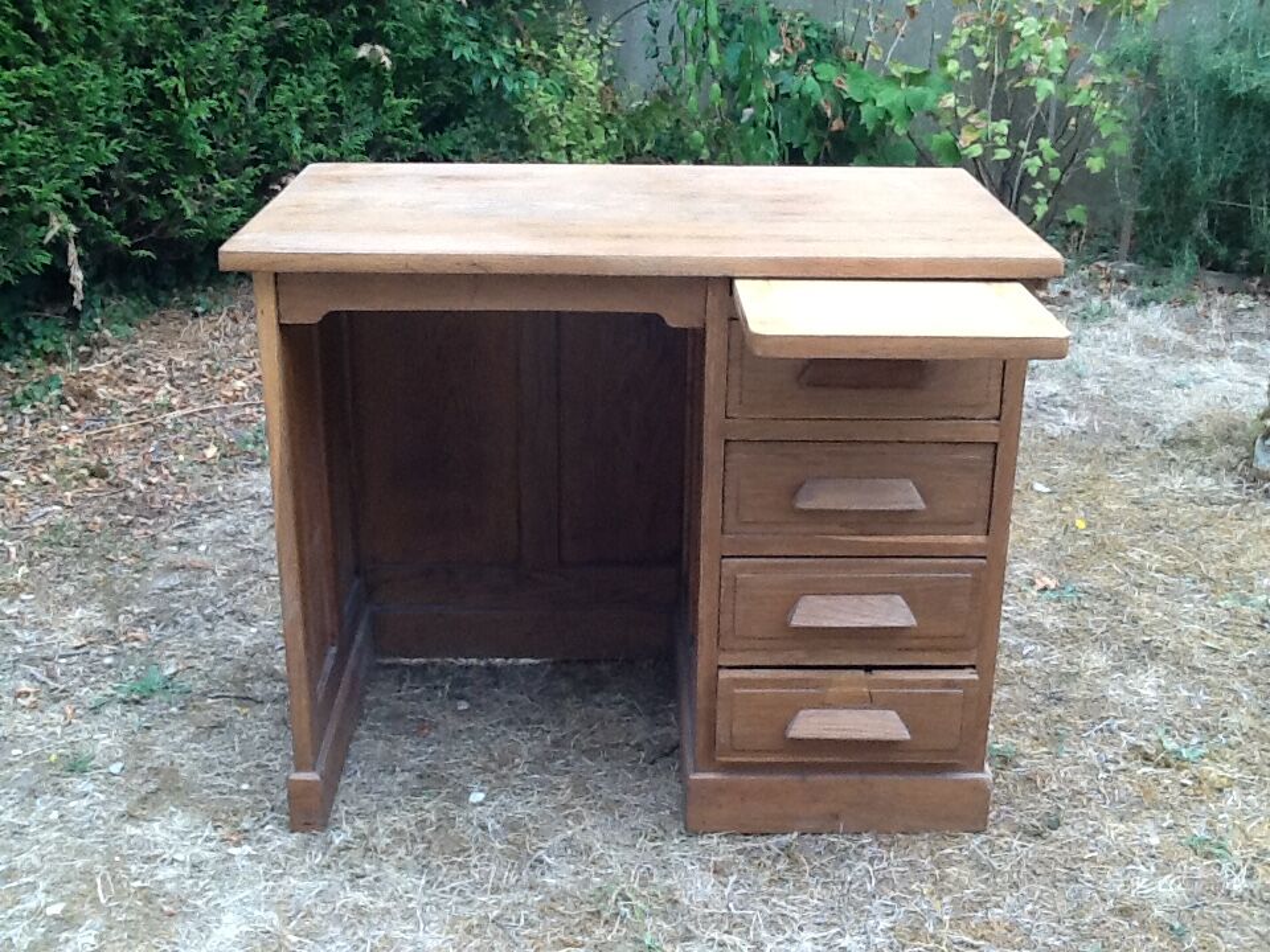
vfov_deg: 32.9
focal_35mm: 44
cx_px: 635
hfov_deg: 42.9
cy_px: 476
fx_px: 1614
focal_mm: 2.03
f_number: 2.4
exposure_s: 1/120
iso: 64
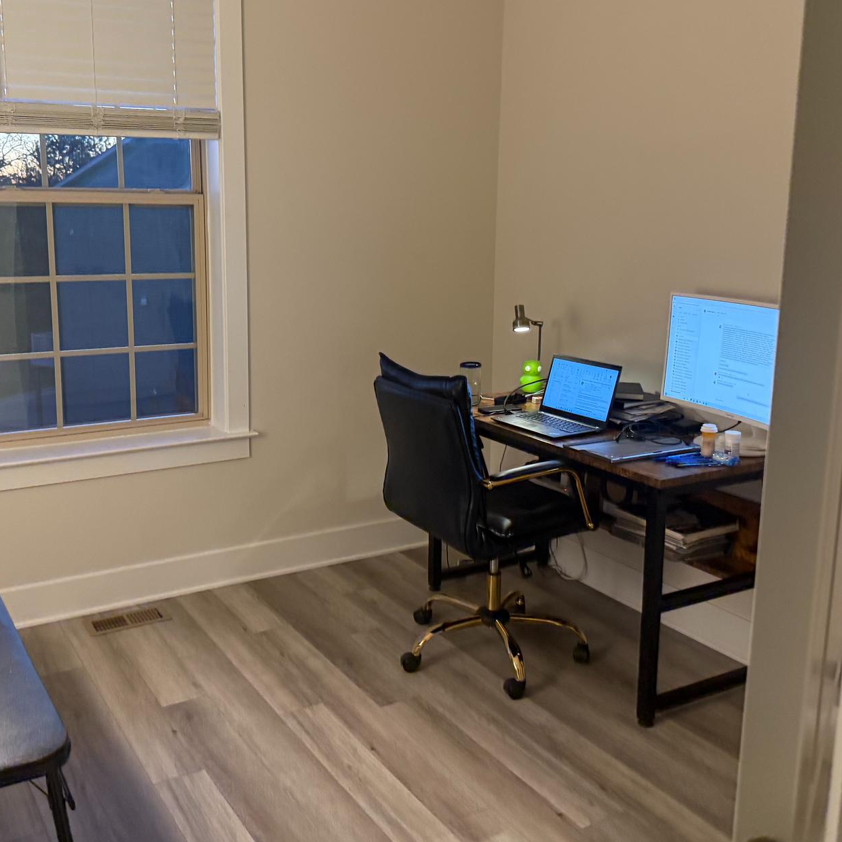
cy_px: 368
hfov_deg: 47.1
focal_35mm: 35
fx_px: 963
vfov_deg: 47.1
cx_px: 362
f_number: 1.78
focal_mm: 6.76
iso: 320
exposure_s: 1/60
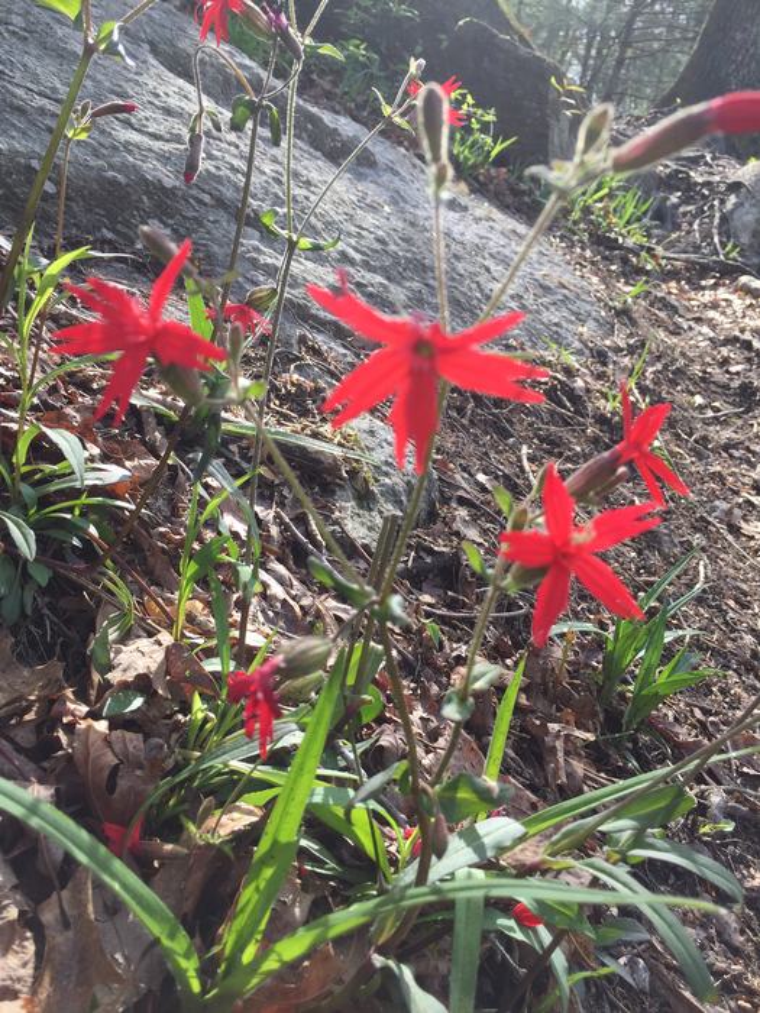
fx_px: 849
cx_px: 380
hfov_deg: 48.2
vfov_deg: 61.7
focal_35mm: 29
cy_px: 506
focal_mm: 4.15
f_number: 2.2
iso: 32
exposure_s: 1/344
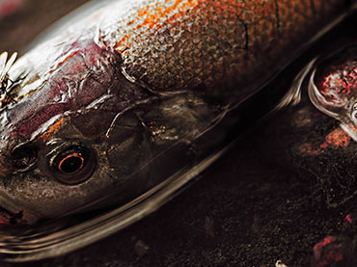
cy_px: 133
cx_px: 148
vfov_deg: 5.4
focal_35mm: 273
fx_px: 2814
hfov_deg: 7.3
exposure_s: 1/250
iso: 360
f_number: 6.7
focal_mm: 210
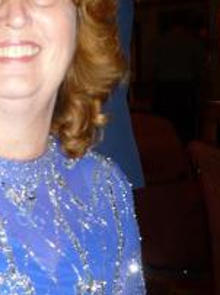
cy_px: 118
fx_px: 662
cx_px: 25
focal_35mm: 78
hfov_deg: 18.6
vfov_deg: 25.0
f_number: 2.8
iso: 100
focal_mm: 5.8
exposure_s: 1/30
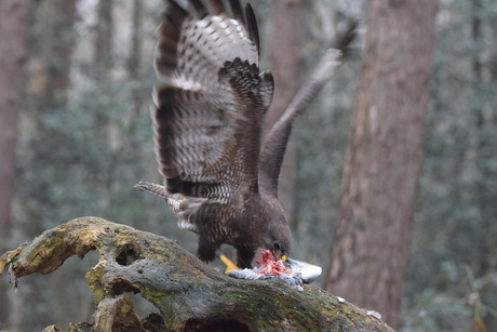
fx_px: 4350
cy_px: 166
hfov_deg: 6.5
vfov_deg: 4.4
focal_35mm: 315
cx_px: 248
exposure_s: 1/80
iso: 6400
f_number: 8
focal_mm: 210
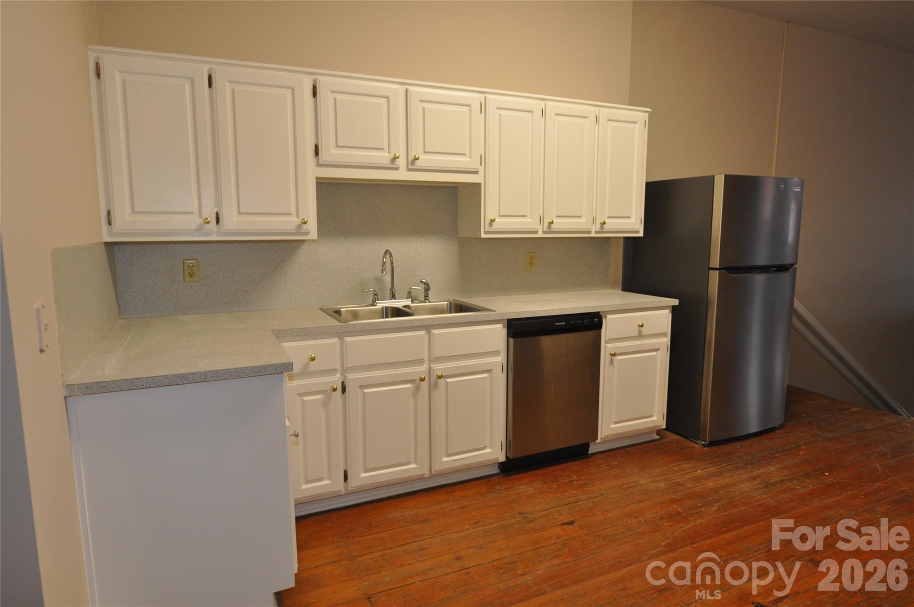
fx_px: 532
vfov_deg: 59.4
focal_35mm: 21
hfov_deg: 81.3
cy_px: 304
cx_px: 457
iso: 500
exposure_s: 1/60
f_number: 4
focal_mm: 14
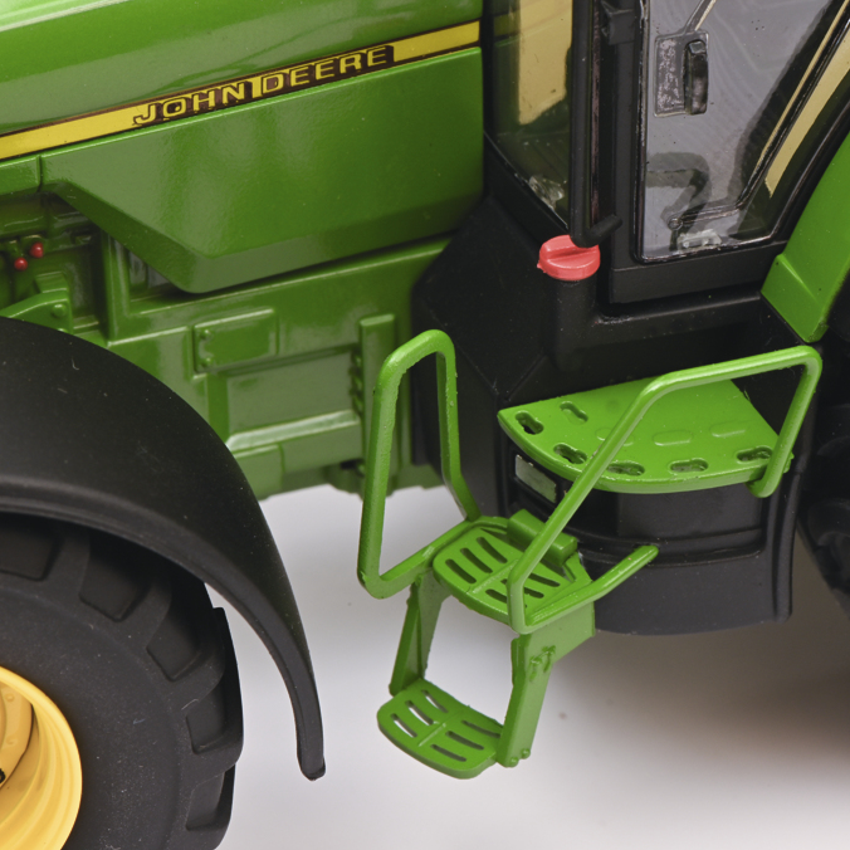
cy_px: 426
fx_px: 3750
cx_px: 502
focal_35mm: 135
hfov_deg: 12.9
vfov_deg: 12.9
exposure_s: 1/60
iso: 200
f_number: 29
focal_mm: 105
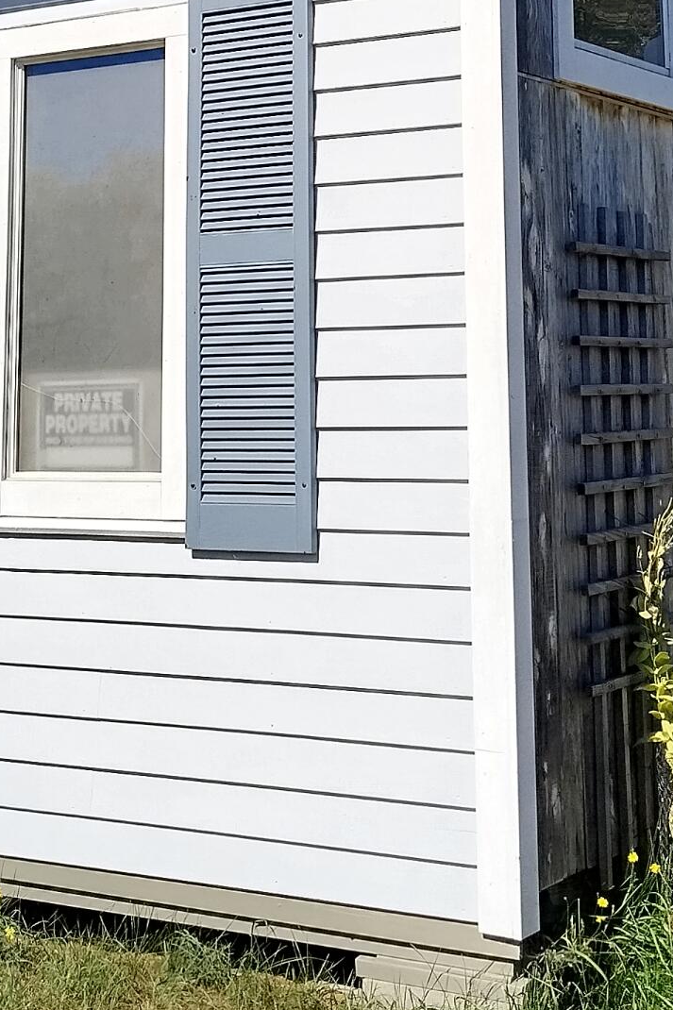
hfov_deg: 19.5
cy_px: 42
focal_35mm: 70
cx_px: 335
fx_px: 1963
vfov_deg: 27.5
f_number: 1.7
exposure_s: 1/2068
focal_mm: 5.31
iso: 50
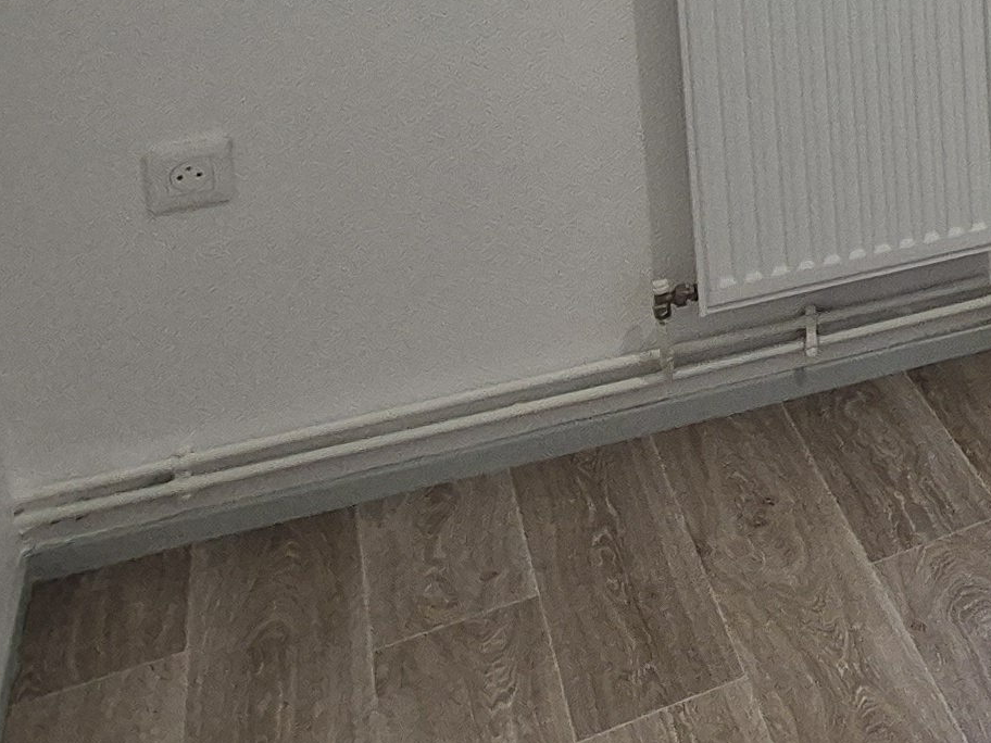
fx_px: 1632
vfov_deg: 21.6
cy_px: -360
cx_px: 1701
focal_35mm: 57
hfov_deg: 22.7
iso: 125
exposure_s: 1/50
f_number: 2.2
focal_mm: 2.2
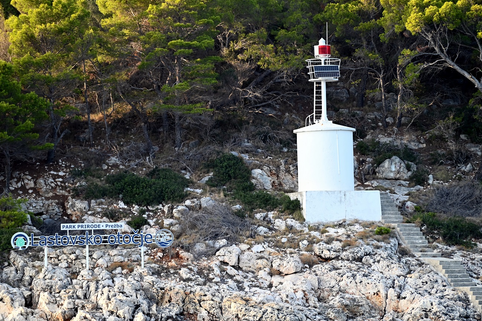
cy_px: 160
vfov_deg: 6.8
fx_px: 2690
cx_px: 241
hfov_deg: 10.2
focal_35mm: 201
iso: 800
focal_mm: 200
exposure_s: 1/500
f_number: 5.3
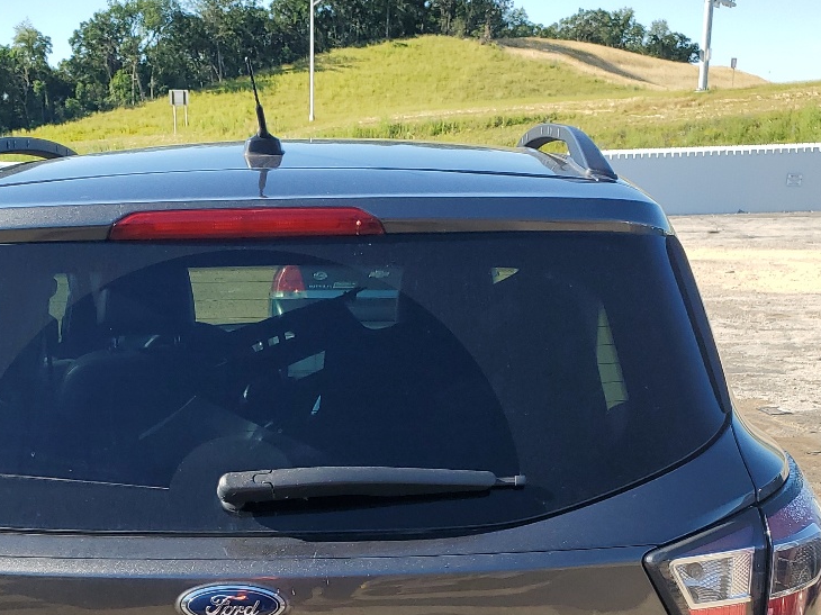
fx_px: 1351
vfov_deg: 24.2
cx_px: 291
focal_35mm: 57
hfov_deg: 33.6
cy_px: 652
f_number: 1.5
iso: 50
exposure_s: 1/1429
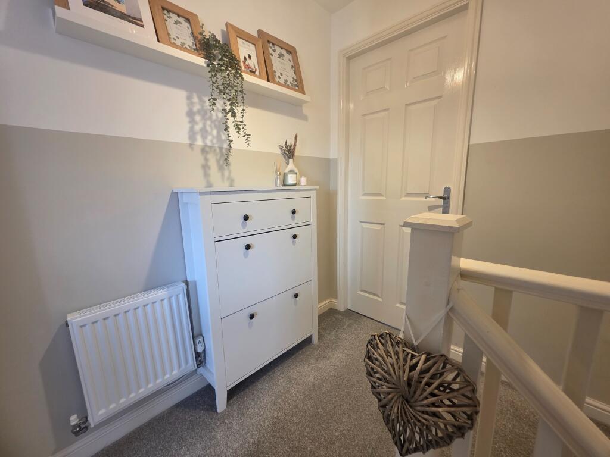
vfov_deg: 89.9
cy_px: 228
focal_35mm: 13
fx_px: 229
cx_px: 305
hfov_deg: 106.2
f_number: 1.9
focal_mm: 2.2
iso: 200
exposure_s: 1/50
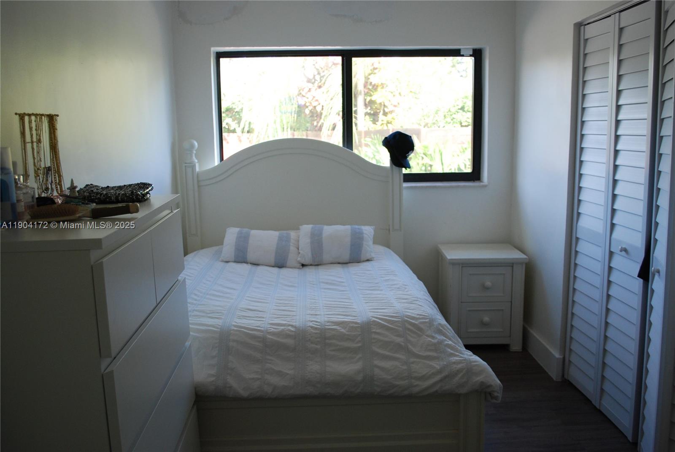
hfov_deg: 57.2
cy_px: 226
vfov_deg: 40.0
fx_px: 619
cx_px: 338
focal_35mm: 33
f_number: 4
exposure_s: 1/40
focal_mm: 22
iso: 400
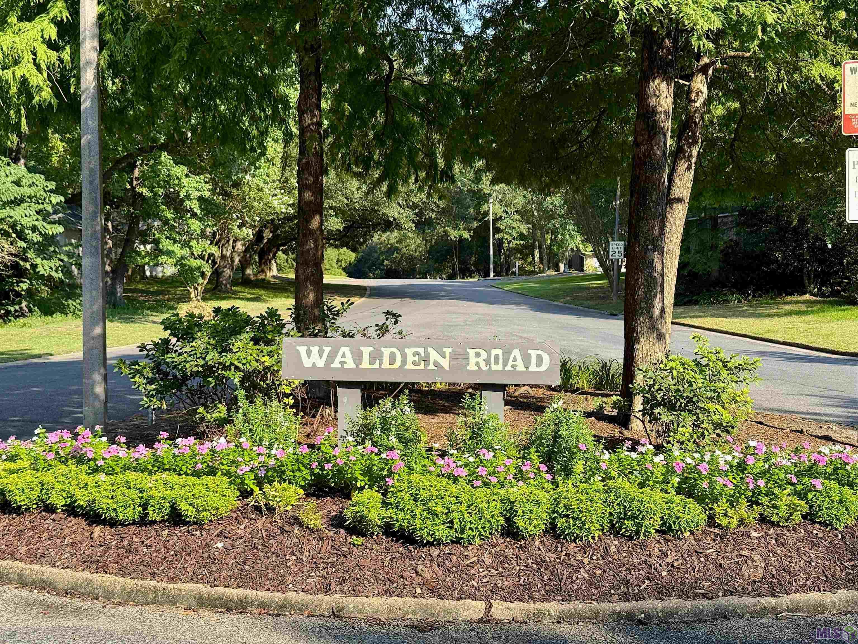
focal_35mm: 48
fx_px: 1190
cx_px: 429
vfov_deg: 30.3
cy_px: 322
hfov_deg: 39.7
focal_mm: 6.76
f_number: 1.78
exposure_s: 1/2415
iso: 64
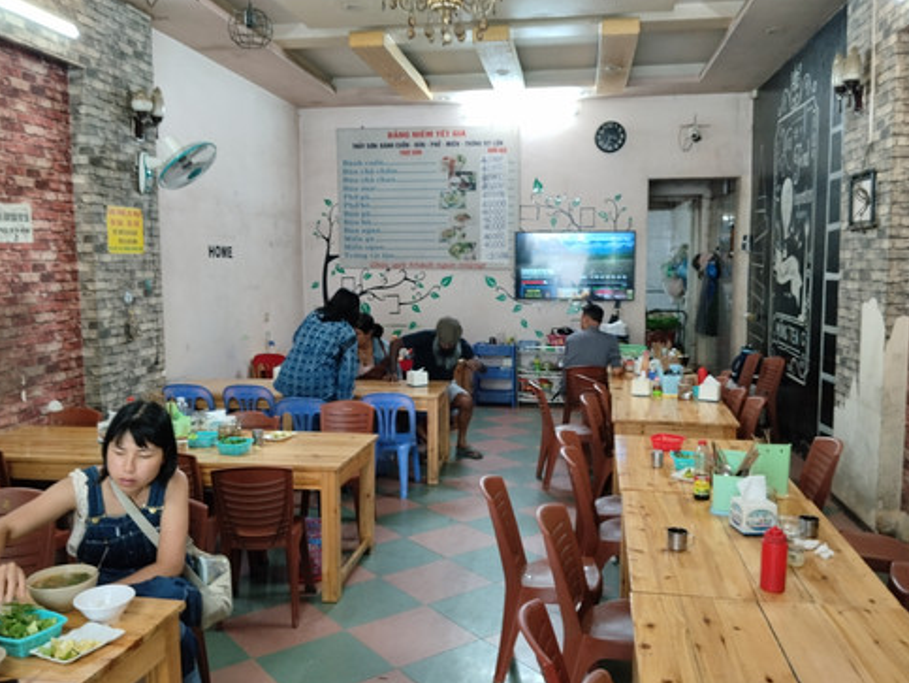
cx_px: 461
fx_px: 788
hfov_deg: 59.9
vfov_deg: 46.8
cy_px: 347
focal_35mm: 30
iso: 200
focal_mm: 4.22
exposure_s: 1/25
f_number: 1.8
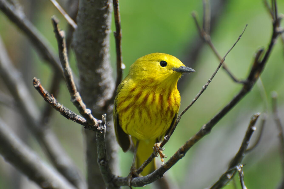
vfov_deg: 3.0
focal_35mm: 450
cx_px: 142
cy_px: 94
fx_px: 3545
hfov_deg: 4.6
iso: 400
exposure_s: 1/250
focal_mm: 300
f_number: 5.6
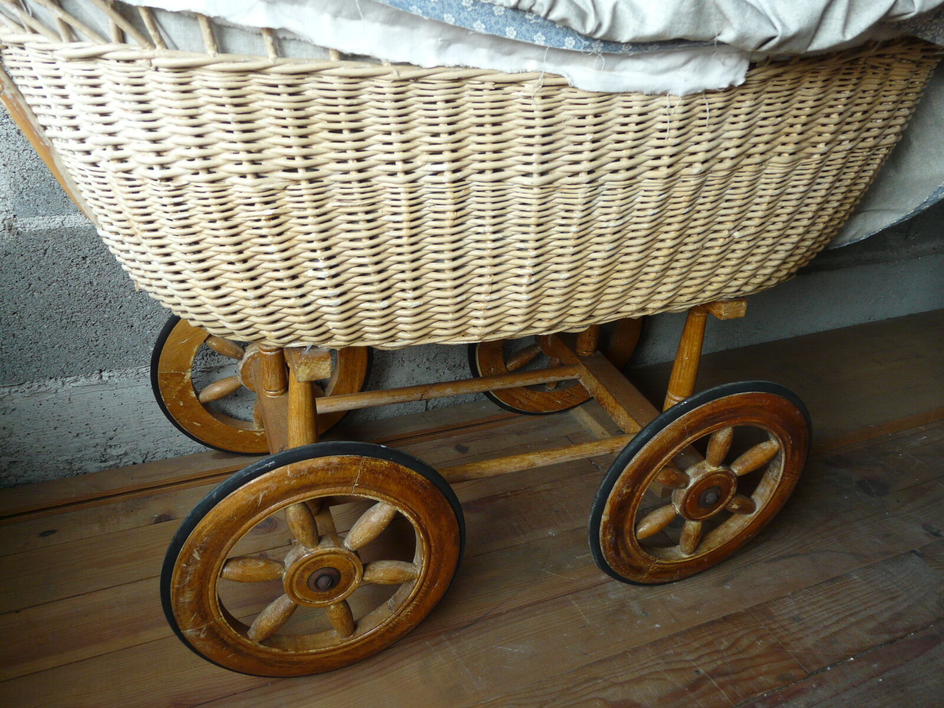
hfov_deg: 63.4
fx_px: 764
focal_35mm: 28
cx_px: 472
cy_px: 354
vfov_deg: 49.7
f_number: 2.8
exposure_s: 1/30
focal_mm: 4.6
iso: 160
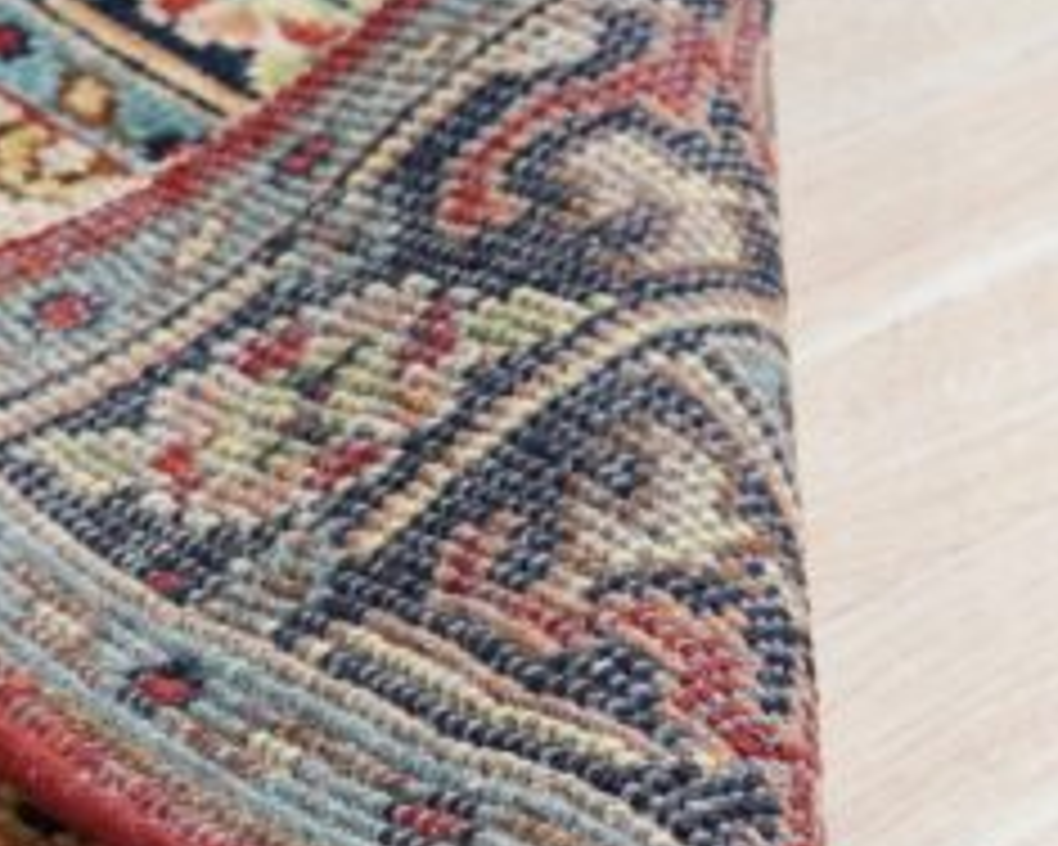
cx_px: 113
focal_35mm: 108
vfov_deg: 14.2
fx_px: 3382
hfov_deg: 17.5
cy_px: 652
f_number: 5
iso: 500
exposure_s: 1/160
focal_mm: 30
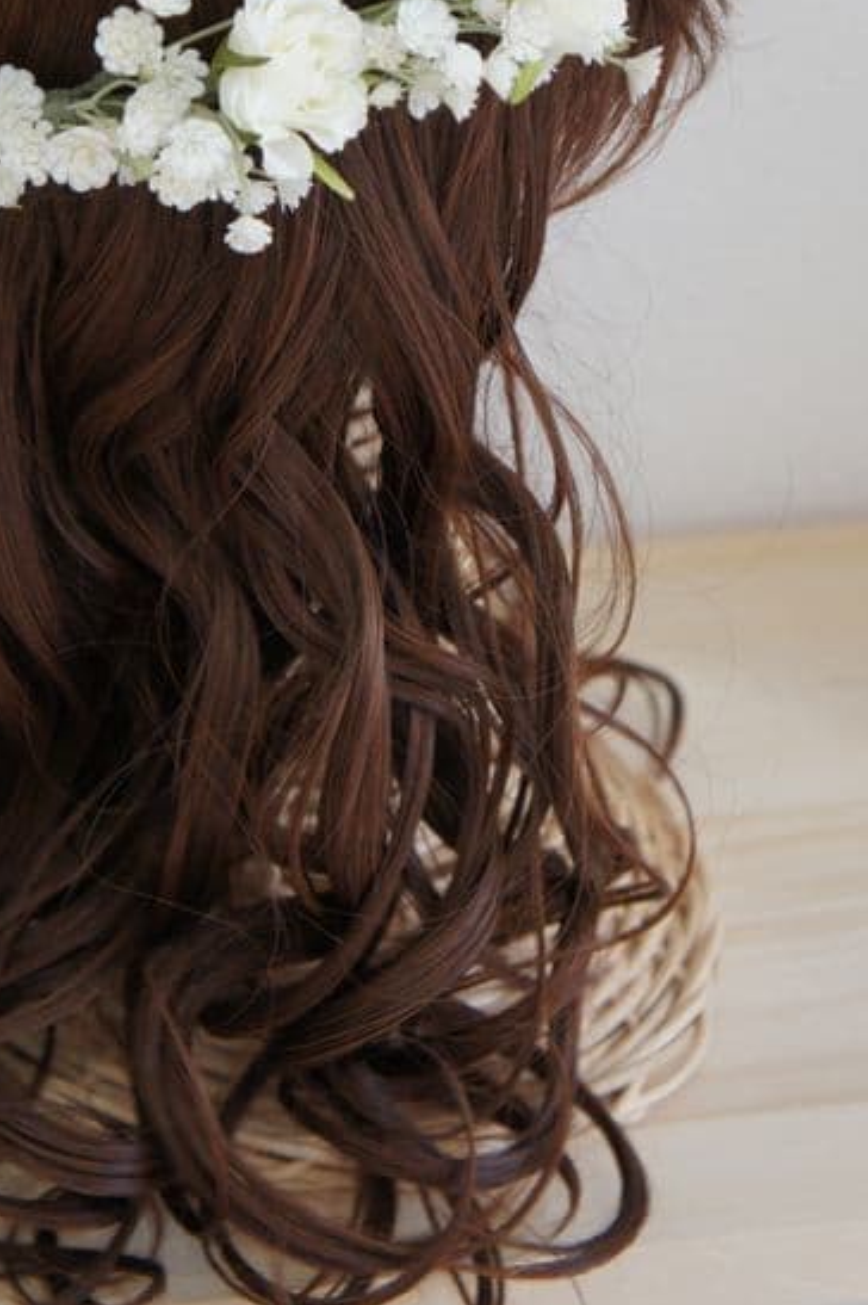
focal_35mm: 107
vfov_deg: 18.9
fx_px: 3871
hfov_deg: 12.7
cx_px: 184
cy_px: 215
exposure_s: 1/60
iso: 250
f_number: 4.5
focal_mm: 39
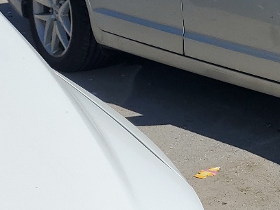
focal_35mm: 102
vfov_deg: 14.3
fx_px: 825
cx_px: 445
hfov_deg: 17.0
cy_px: 6
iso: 50
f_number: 1.5
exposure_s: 1/10000
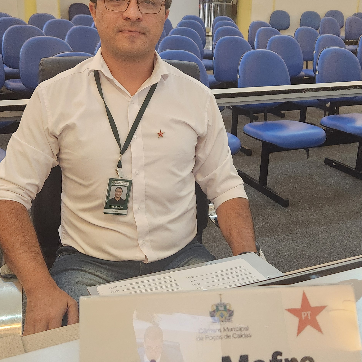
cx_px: 185
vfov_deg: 39.1
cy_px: 150
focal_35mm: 43
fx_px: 509
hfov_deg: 39.2
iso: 640
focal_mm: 5.4
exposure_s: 1/120
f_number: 1.8
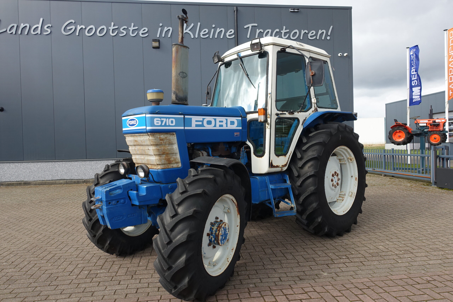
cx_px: 226
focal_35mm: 24
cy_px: 151
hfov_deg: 73.7
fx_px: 302
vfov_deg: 53.1
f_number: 5.6
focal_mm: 8.8
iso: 125
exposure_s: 1/125
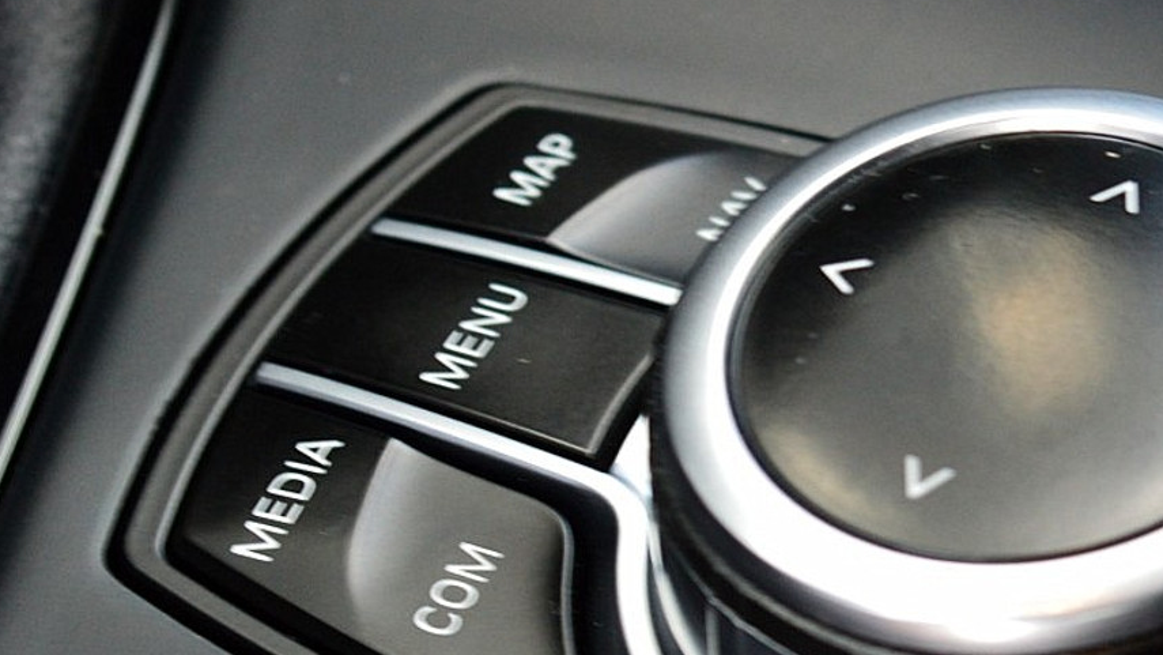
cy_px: 372
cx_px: 1016
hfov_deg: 11.0
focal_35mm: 194
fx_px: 5988
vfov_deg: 6.3
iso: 800
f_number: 5.6
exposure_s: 1/50
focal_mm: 55
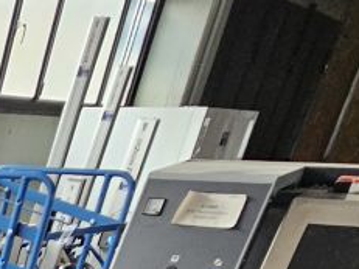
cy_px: 653
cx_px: -493
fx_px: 840
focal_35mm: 81
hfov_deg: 15.0
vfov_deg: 13.3
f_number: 2.2
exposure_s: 1/70.8
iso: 200
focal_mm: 2.2
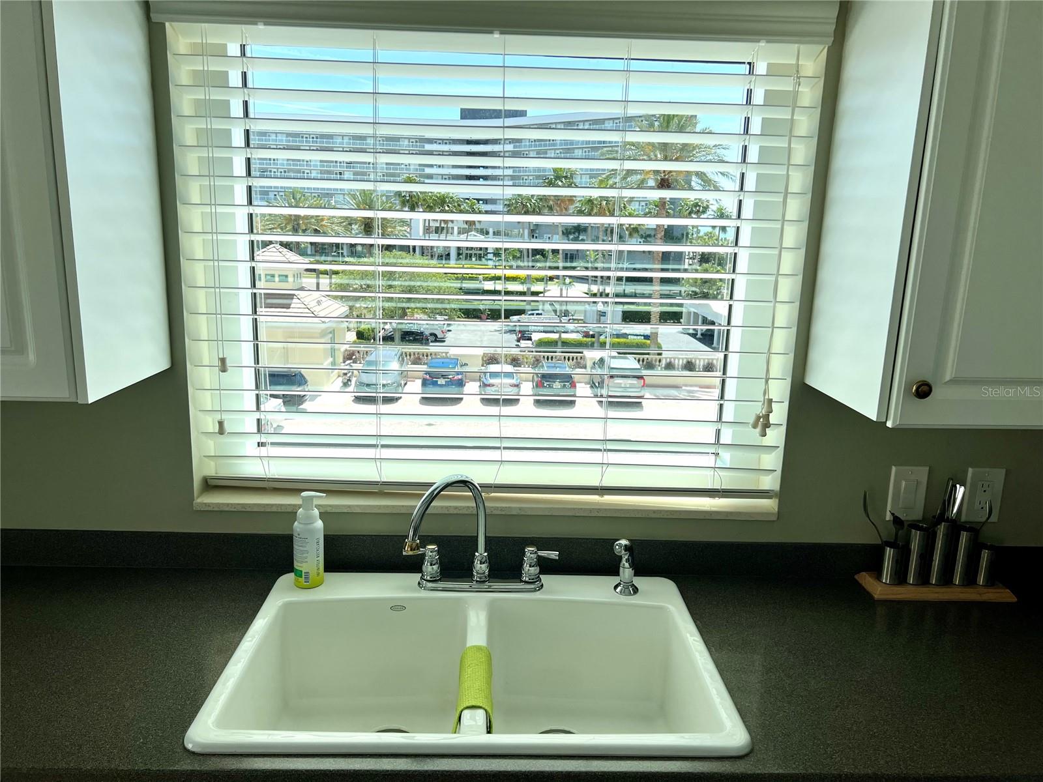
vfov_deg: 53.1
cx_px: 522
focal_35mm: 26
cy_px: 391
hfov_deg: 67.3
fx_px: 783
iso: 50
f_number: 1.5
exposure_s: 1/2208
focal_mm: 5.7
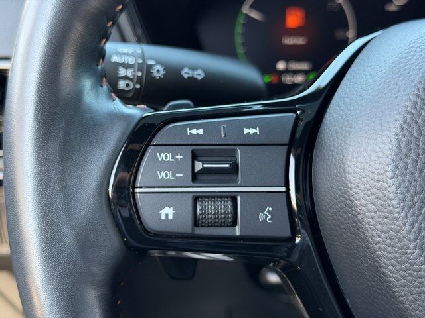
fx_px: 589
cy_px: 159
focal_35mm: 48
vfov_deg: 30.3
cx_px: 212
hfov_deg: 39.7
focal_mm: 6.76
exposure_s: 1/77
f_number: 1.78
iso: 100
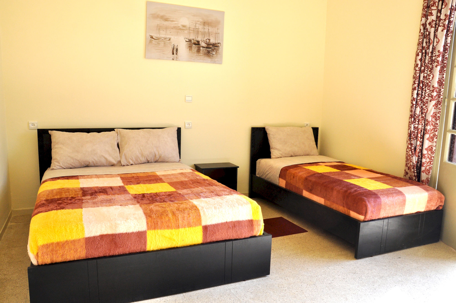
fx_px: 342
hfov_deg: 67.4
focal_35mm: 27
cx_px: 228
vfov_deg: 47.8
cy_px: 152
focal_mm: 18
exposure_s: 1/100
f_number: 10
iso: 500
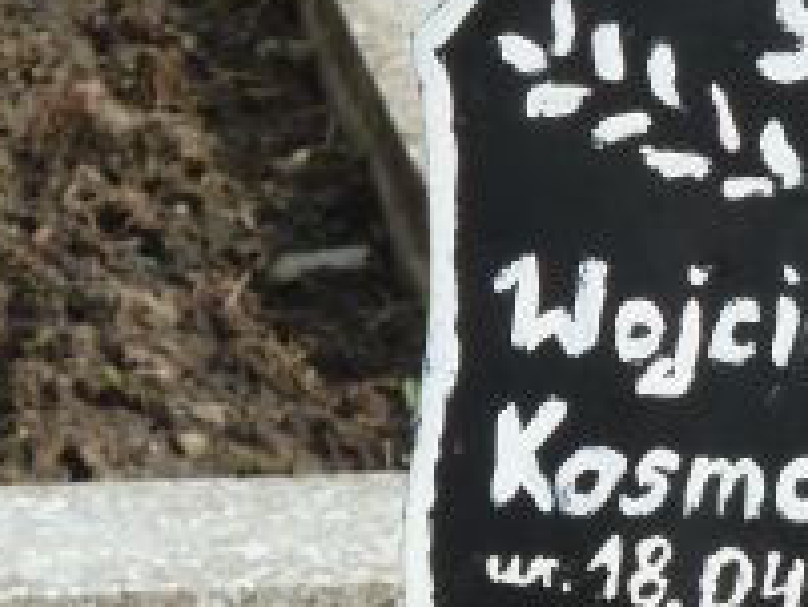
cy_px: 358
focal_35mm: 436
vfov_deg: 3.4
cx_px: 744
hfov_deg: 4.5
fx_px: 10183
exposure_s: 1/400
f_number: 4.5
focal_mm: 22.5
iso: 100
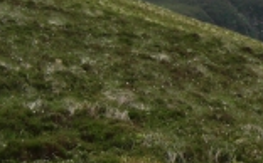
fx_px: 1109
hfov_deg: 13.0
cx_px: 346
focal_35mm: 155
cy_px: 15
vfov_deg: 8.4
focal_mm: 7.9
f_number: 4
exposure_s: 1/500
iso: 80
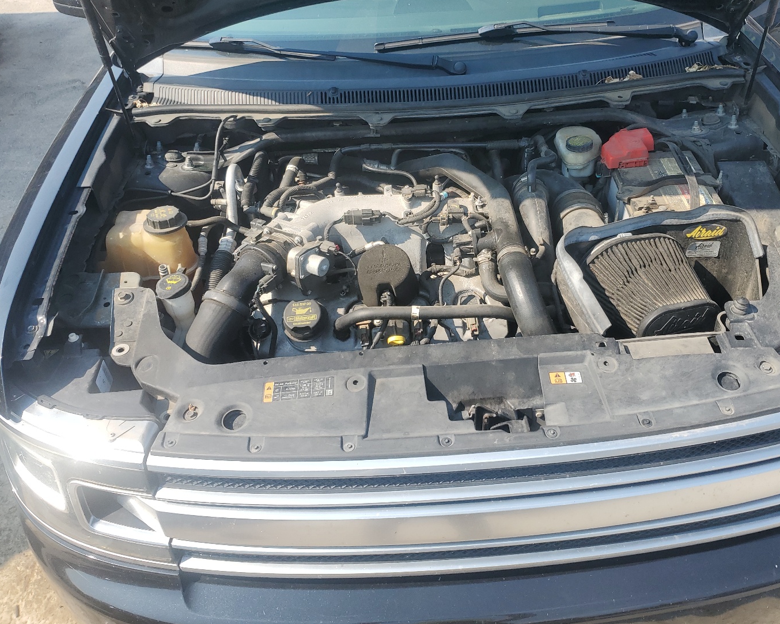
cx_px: 455
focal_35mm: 30
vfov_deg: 48.4
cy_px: 280
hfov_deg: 58.4
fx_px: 692
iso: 50
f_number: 1.5
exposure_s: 1/1429
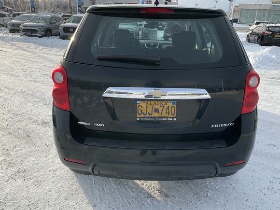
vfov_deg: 44.1
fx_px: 259
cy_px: 96
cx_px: 152
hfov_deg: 56.7
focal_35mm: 32
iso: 25
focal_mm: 3
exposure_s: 1/749
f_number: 1.8
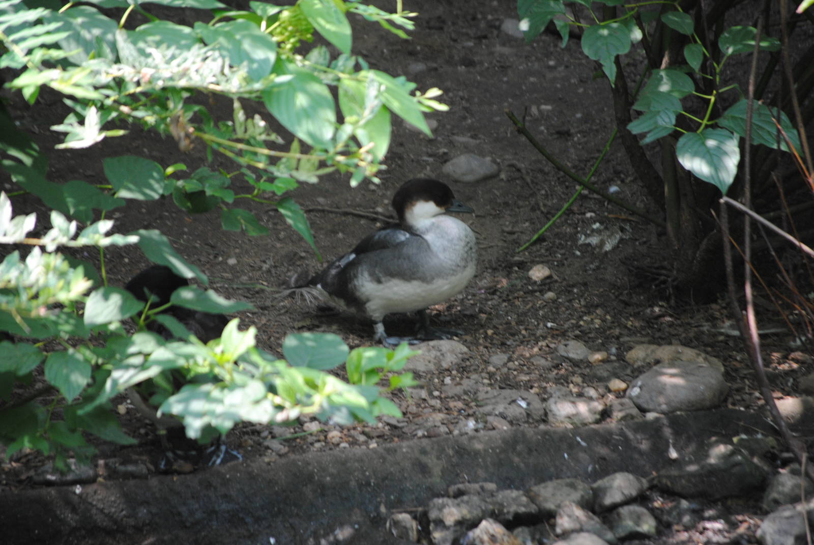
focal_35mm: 300
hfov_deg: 6.9
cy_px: 272
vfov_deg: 4.6
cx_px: 407
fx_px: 6791
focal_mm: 200
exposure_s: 1/125
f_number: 5.6
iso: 400
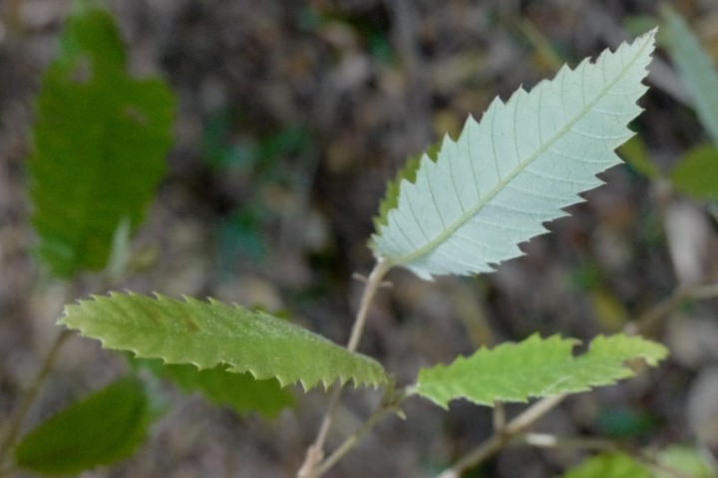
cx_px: 359
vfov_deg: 46.4
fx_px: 558
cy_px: 239
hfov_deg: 65.5
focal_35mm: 28
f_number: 4.5
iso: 3200
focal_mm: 19
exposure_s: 1/640
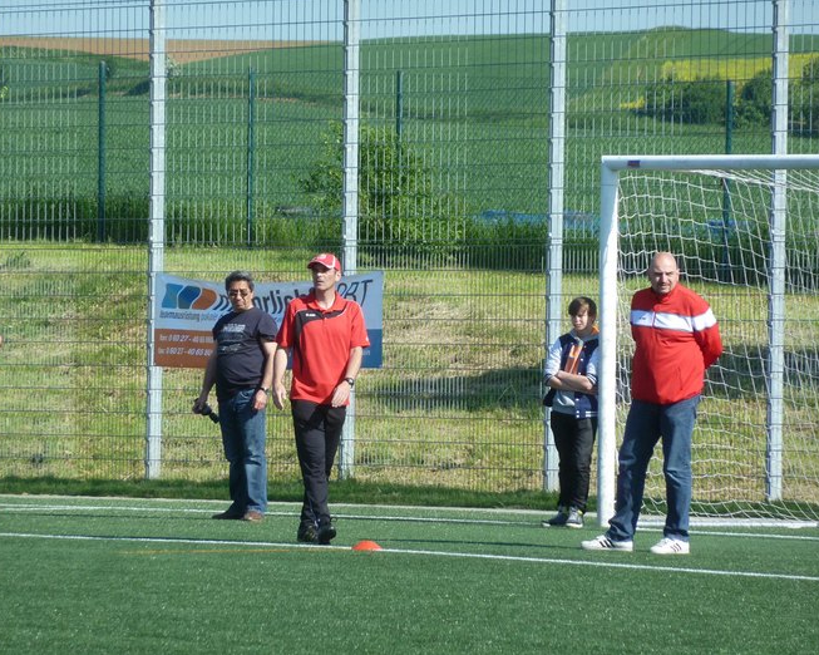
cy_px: 327
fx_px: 7609
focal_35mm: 314
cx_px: 408
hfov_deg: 6.2
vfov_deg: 4.9
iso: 160
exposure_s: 1/500
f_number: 4.9
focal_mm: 49.2
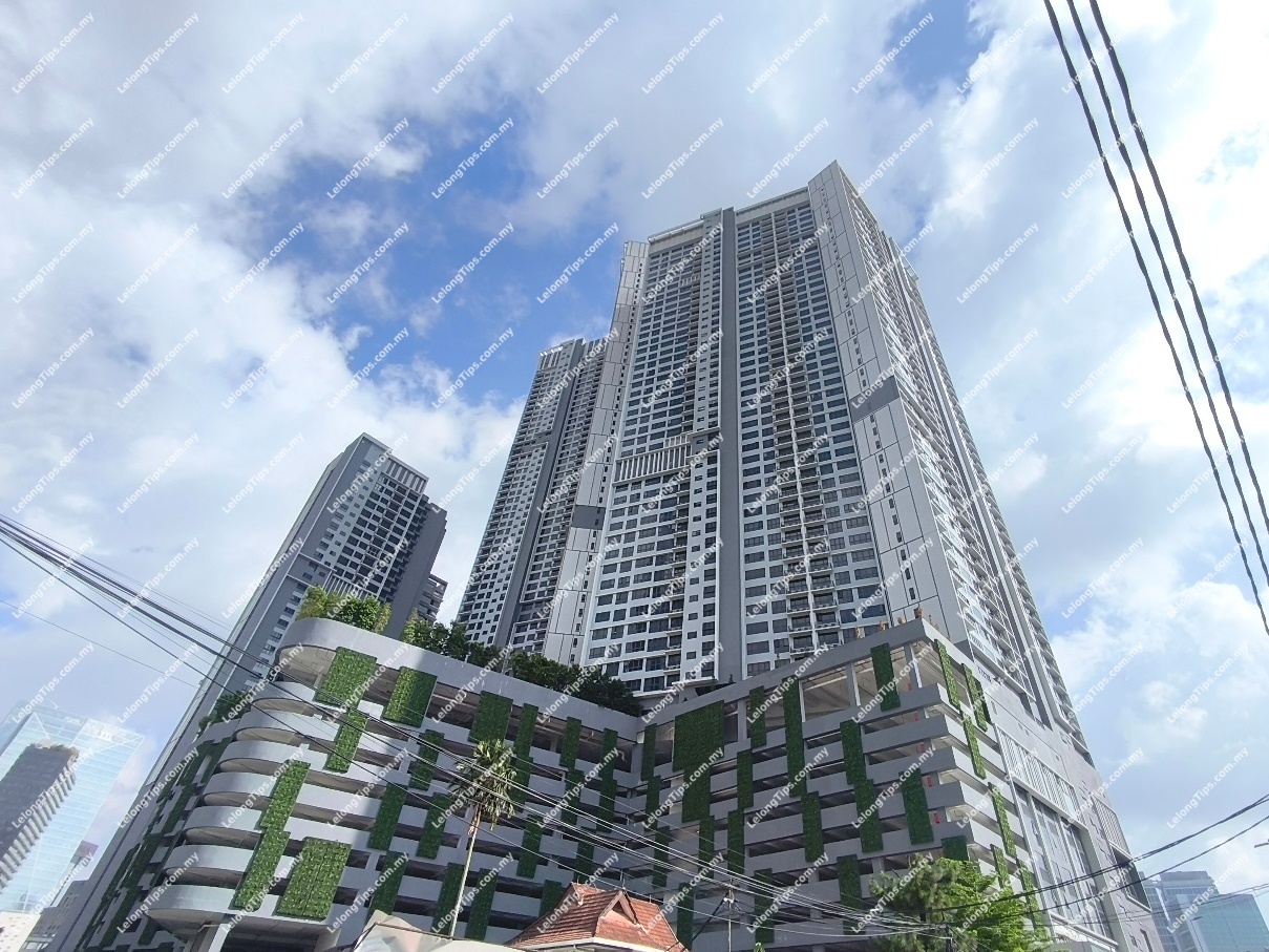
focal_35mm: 15
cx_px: 634
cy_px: 476
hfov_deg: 98.2
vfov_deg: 81.8
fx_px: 550
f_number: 2.2
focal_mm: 1.65
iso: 50
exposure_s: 1/2614
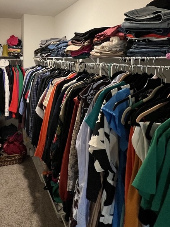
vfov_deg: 68.4
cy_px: 66
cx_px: 39
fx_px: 157
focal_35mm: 24
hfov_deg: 53.8
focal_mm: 1.57
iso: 400
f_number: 1.8
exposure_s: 1/60
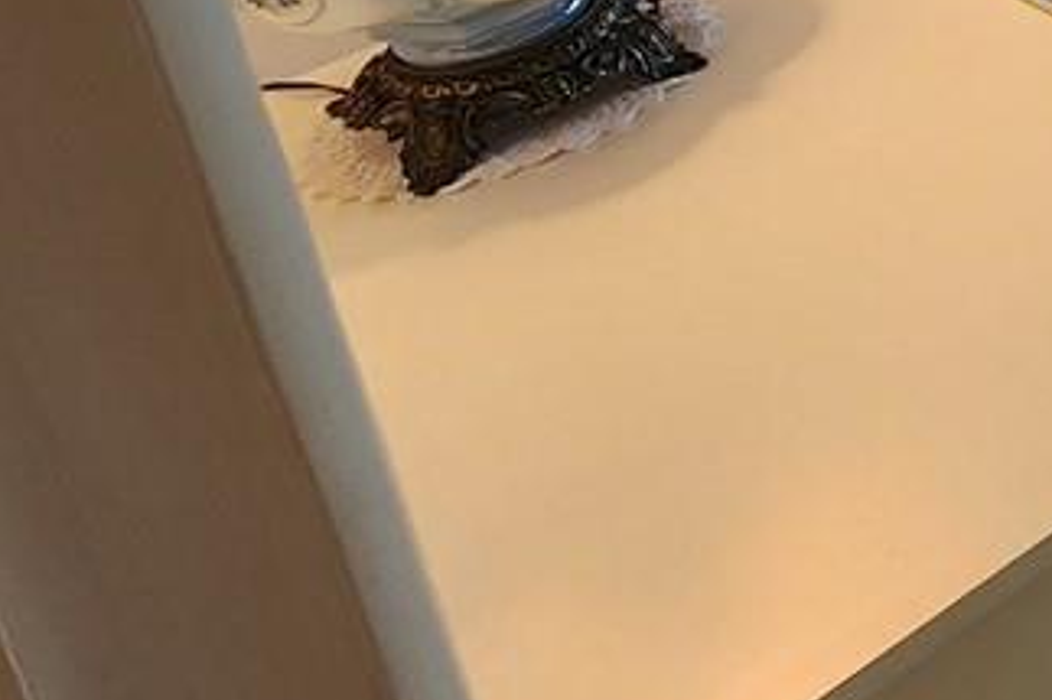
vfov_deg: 16.4
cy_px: -628
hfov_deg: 17.6
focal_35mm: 67
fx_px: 1957
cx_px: 2238
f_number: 2.2
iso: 64
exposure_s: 1/60
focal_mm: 2.2
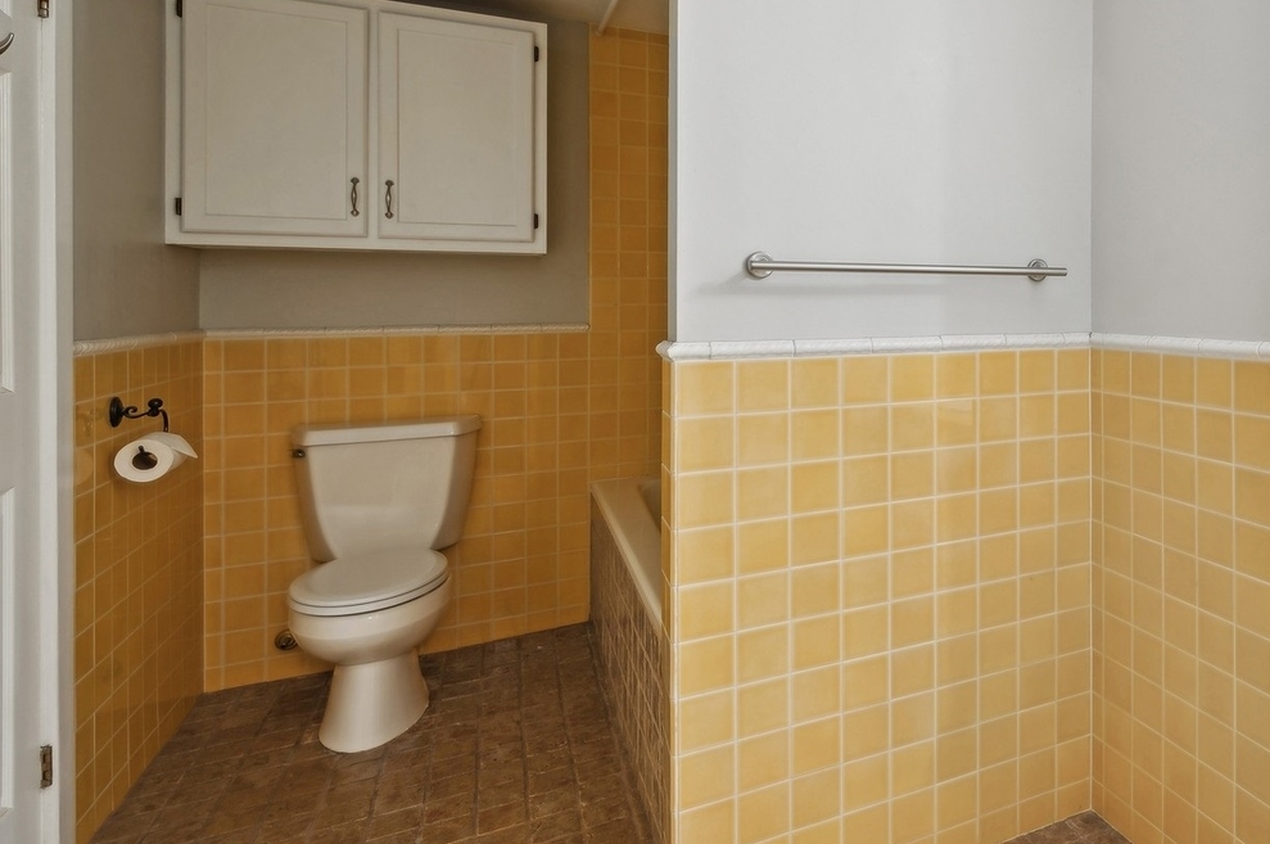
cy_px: 331
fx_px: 810
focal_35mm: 23
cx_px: 1025
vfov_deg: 54.5
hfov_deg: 68.5
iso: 100
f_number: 9
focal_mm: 14
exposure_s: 1/2.5
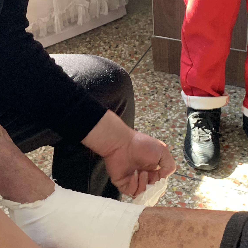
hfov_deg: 21.1
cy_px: 101
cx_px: 86
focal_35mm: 82
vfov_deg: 21.1
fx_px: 665
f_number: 1.8
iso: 100
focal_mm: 4.25
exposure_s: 1/60
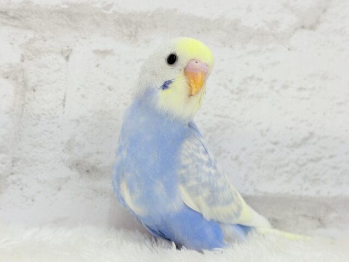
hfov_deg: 36.8
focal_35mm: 52
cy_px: 131
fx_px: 524
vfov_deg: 28.0
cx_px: 174
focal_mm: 5.96
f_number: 1.6
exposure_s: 1/100
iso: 64
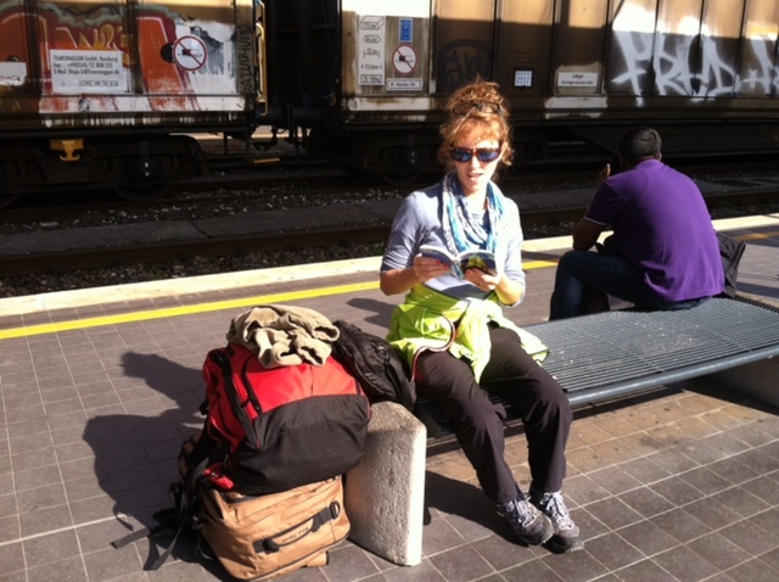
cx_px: 390
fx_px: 786
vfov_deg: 40.6
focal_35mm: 35
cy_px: 291
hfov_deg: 52.7
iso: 80
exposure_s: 1/455
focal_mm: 3.85
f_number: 2.8
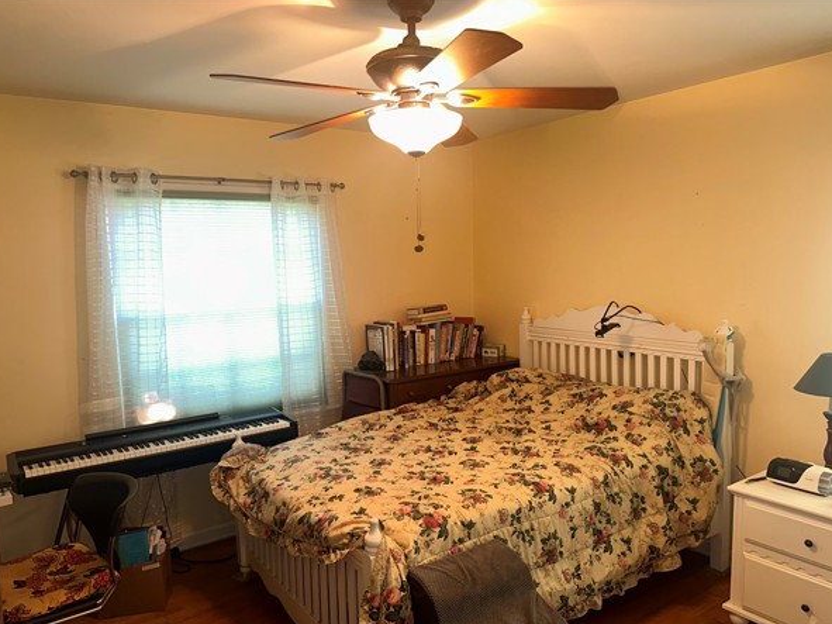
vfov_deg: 53.0
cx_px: 411
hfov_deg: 67.3
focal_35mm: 26
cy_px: 334
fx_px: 625
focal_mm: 6.86
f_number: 1.78
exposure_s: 1/15
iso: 125
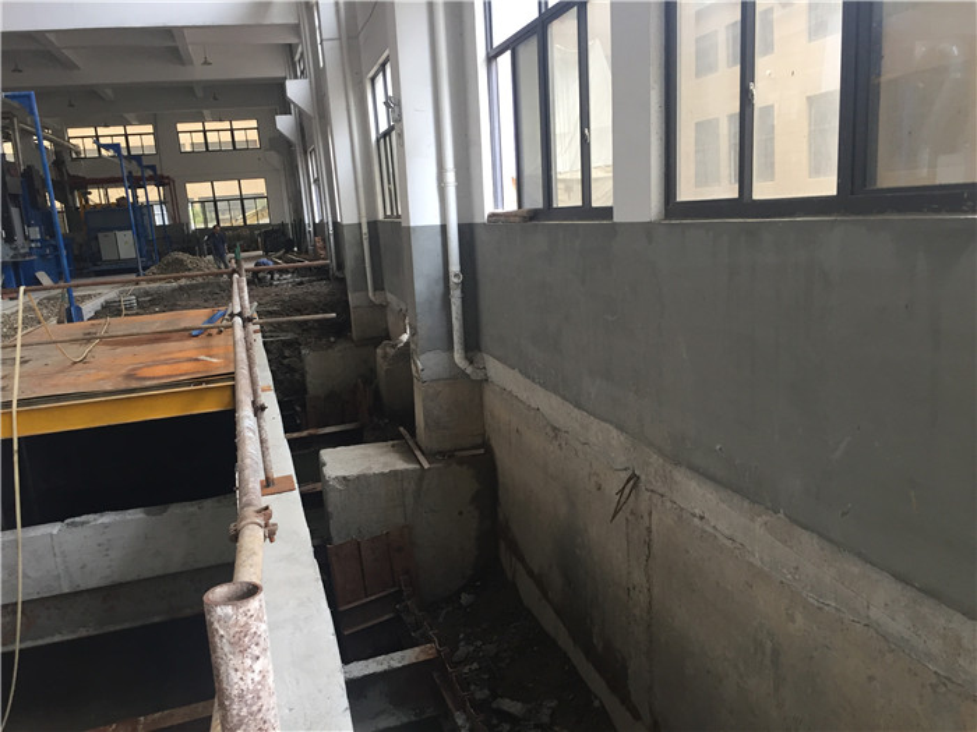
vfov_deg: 48.2
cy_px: 366
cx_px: 488
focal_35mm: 29
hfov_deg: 61.7
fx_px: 818
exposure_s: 1/33
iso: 50
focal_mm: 4.15
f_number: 2.2
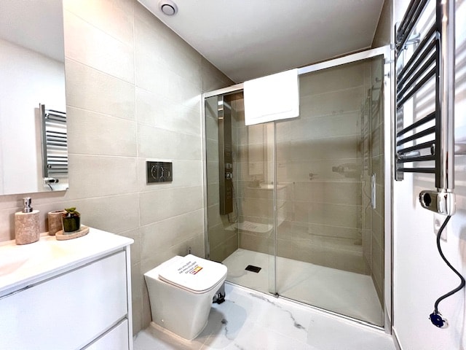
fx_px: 175
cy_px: 175
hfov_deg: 106.2
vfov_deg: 89.9
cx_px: 233
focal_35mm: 13
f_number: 1.8
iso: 125
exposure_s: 1/100
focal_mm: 1.57
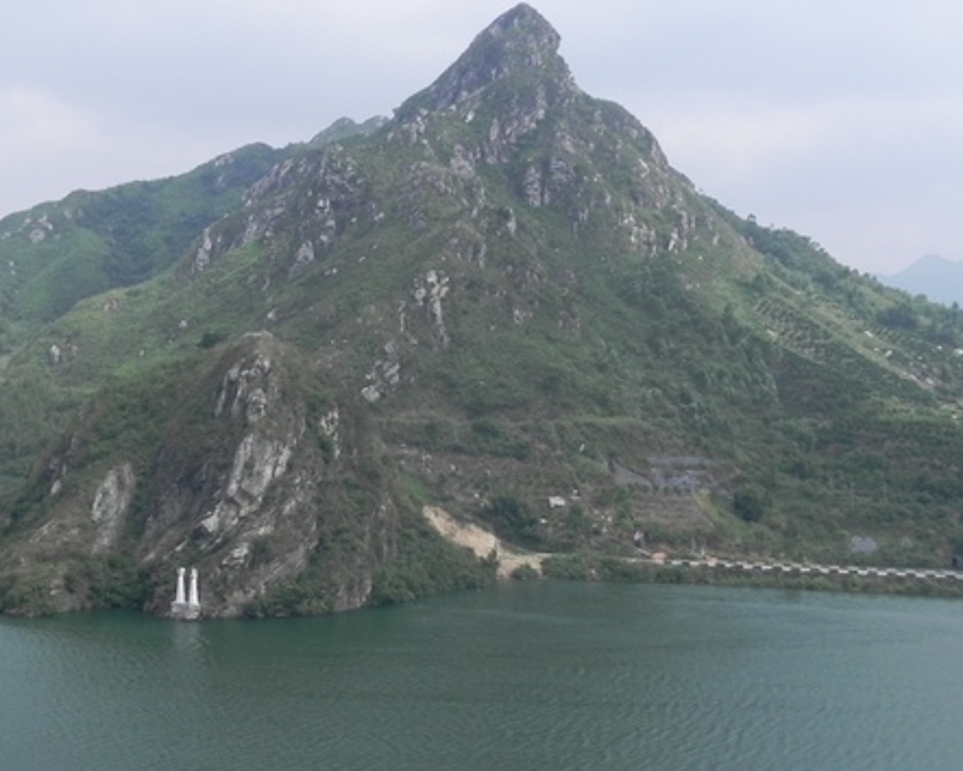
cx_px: 329
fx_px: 1454
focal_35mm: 51
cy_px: 360
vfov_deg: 29.7
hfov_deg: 36.3
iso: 160
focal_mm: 5.9
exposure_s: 1/367
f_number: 6.3
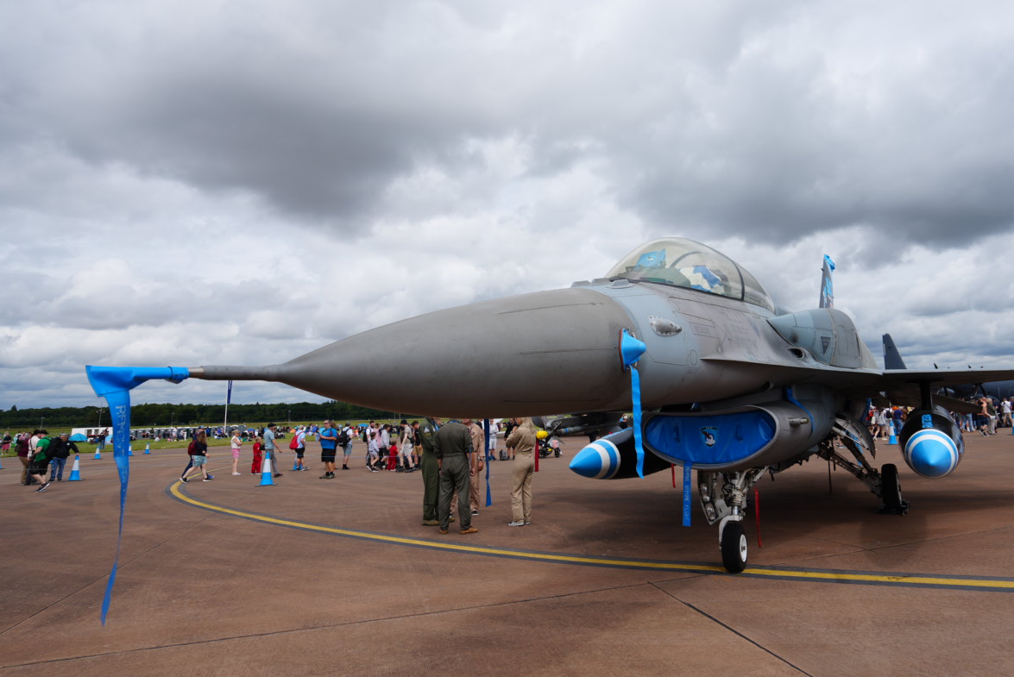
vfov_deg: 57.2
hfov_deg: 77.4
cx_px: 621
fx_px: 620
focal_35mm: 22
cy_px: 300
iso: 100
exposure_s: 1/1000
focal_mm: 16
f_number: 5
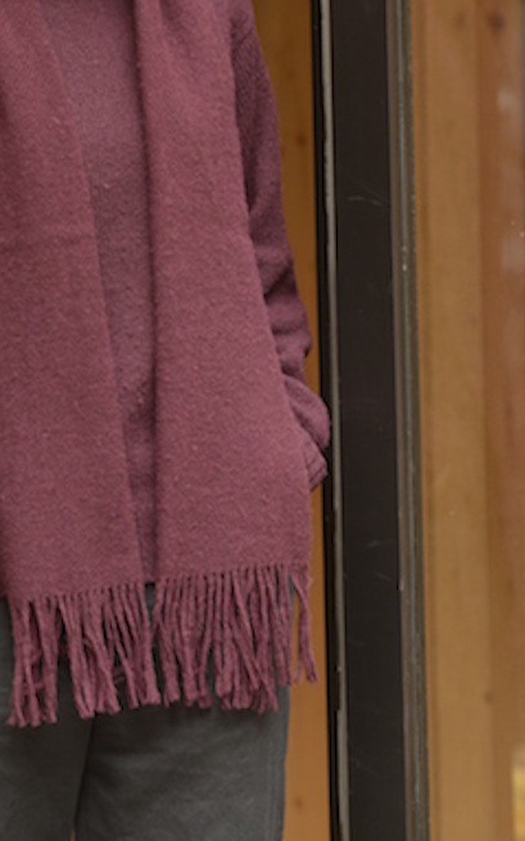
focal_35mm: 203
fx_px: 4646
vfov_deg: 10.3
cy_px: 211
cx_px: 128
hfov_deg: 6.5
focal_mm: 85
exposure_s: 1/200
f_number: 1.8
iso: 500
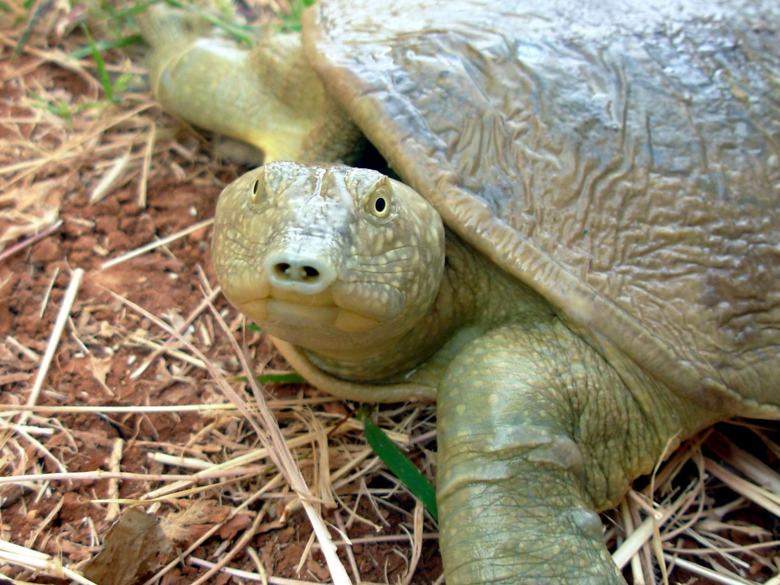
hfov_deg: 43.9
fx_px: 969
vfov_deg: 33.6
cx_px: 386
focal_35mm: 43
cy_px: 277
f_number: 2.9
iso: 50
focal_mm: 6.3
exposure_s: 1/132
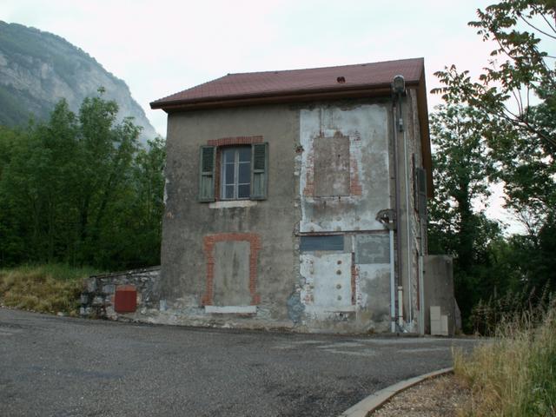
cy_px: 208
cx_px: 278
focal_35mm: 39
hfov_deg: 47.9
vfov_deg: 36.8
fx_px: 626
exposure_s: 1/30
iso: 50
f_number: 3.5
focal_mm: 6.39
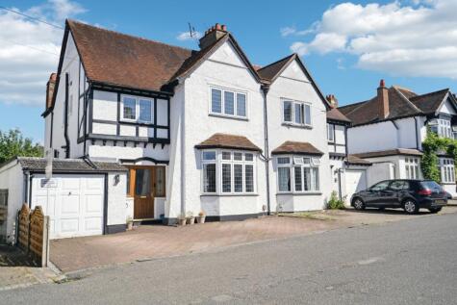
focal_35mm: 29
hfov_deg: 63.6
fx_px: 368
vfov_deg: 45.0
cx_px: 228
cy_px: 152
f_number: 5.6
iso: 640
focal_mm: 29
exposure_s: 1/4000
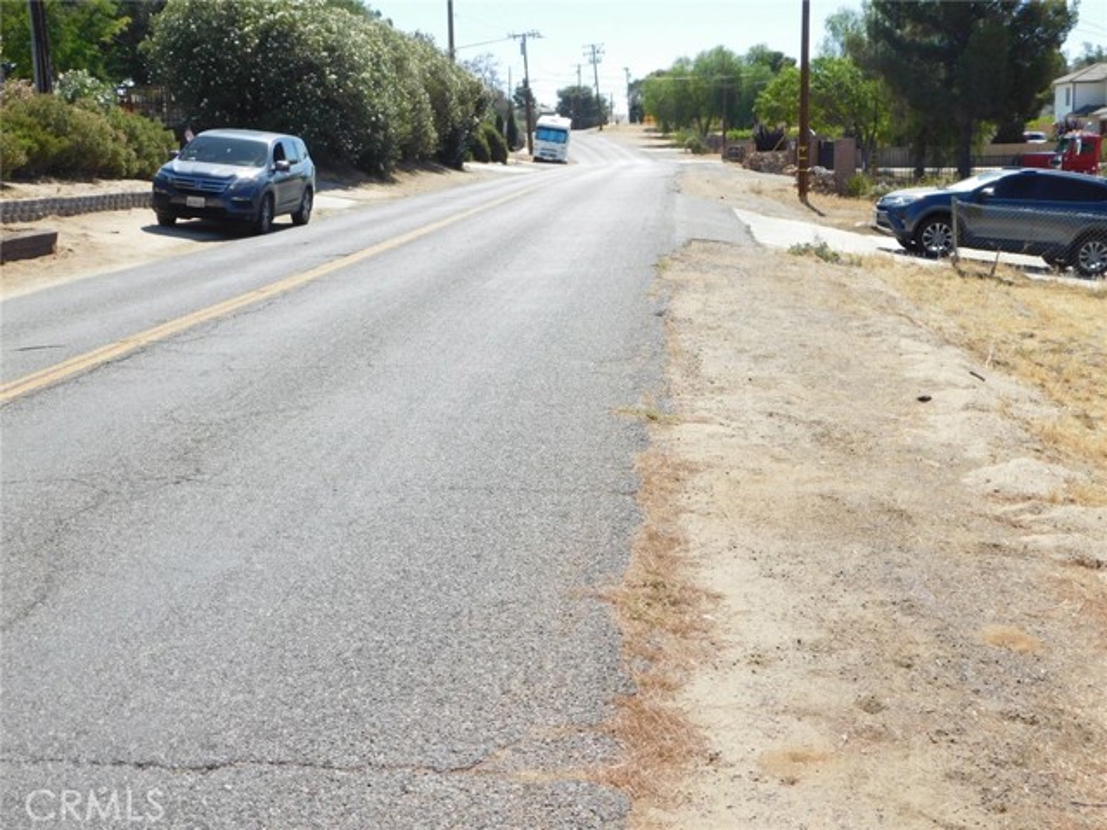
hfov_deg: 42.1
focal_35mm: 45
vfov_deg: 32.2
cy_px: 415
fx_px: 1439
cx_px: 554
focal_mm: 8
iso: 125
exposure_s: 1/800
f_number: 3.7
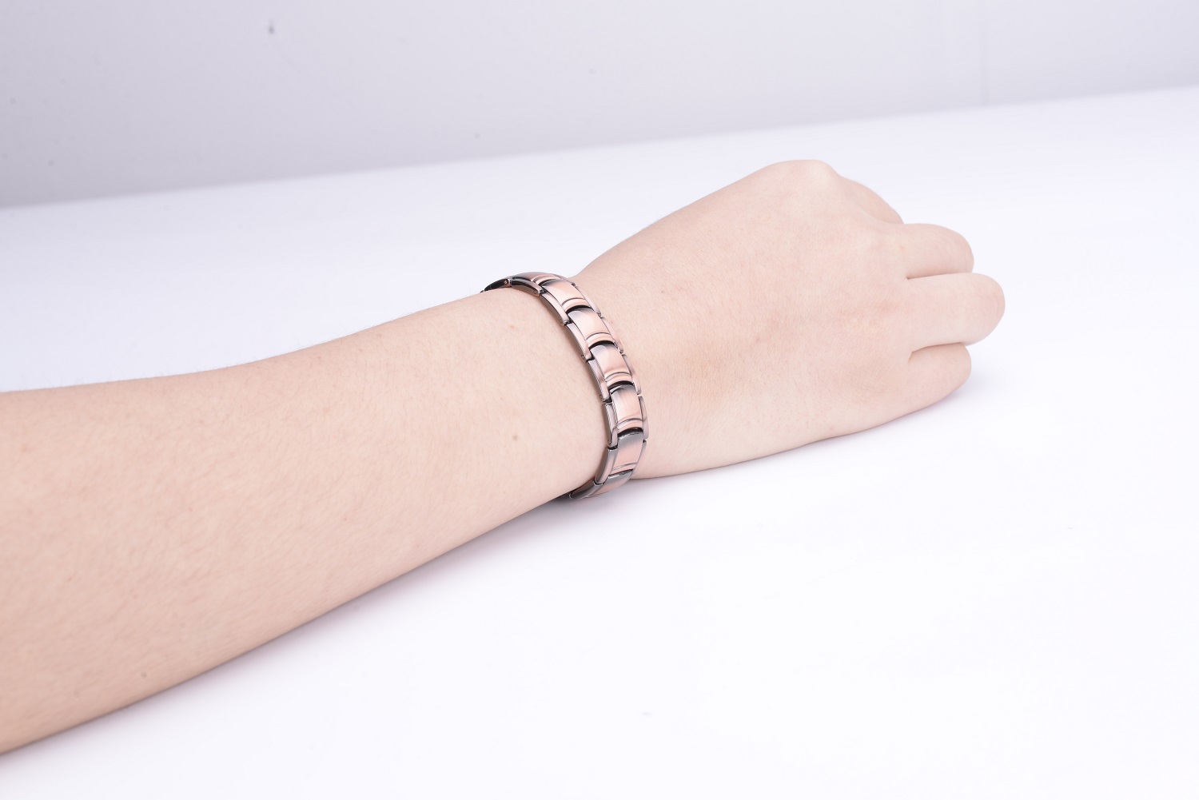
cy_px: 400
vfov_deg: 27.0
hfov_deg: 39.6
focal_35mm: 50
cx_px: 600
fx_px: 1666
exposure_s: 1/100
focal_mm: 50
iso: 100
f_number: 14
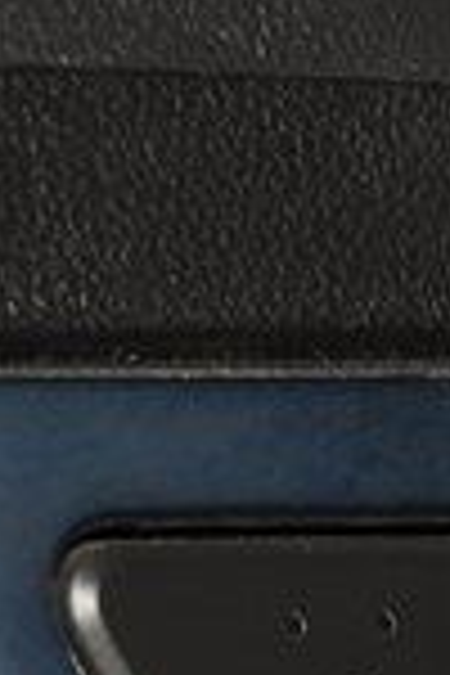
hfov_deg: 3.1
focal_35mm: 447
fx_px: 8381
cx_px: 526
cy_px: 758
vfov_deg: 4.6
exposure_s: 1/125
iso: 100
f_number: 8
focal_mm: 70
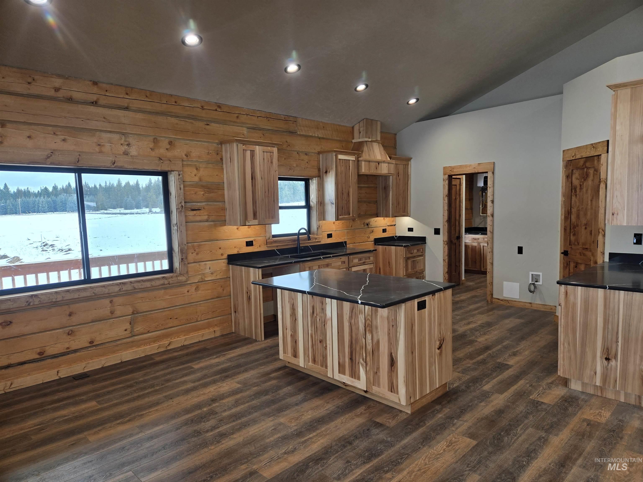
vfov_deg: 58.9
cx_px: 322
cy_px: 241
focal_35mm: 23
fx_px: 427
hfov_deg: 73.9
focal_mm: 5.4
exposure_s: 1/120
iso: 64
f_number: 1.8
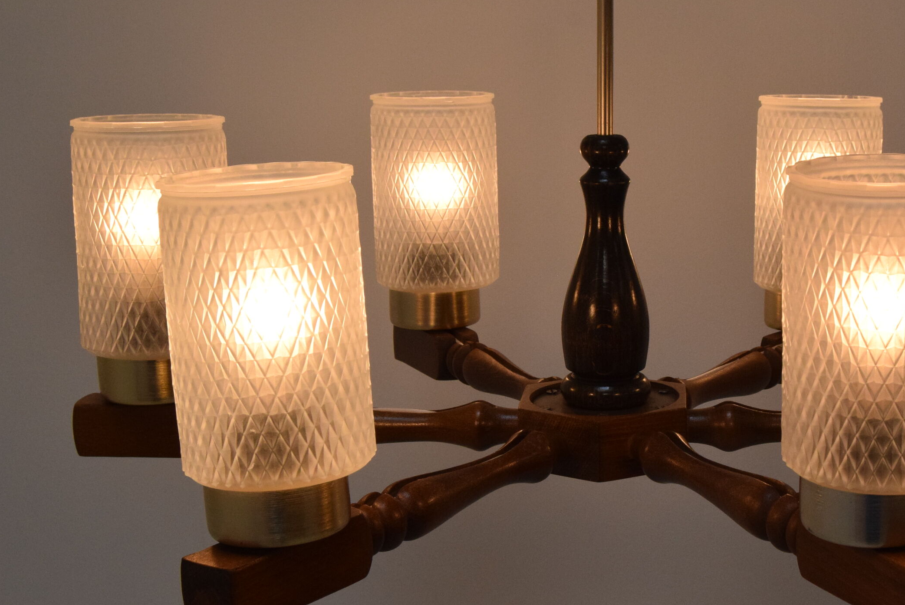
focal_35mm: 67
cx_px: 599
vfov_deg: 20.4
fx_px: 1679
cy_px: 314
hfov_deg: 30.0
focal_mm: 31
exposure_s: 1/500
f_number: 11
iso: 1600
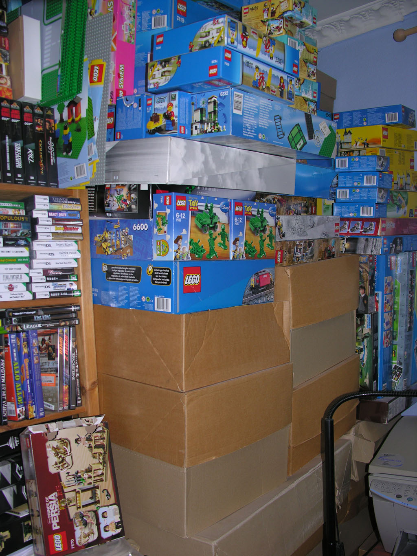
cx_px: 208
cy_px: 278
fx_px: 562
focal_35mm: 35
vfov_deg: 52.6
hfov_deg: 40.7
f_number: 2.8
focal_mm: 8.9
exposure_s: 1/60.1
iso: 50
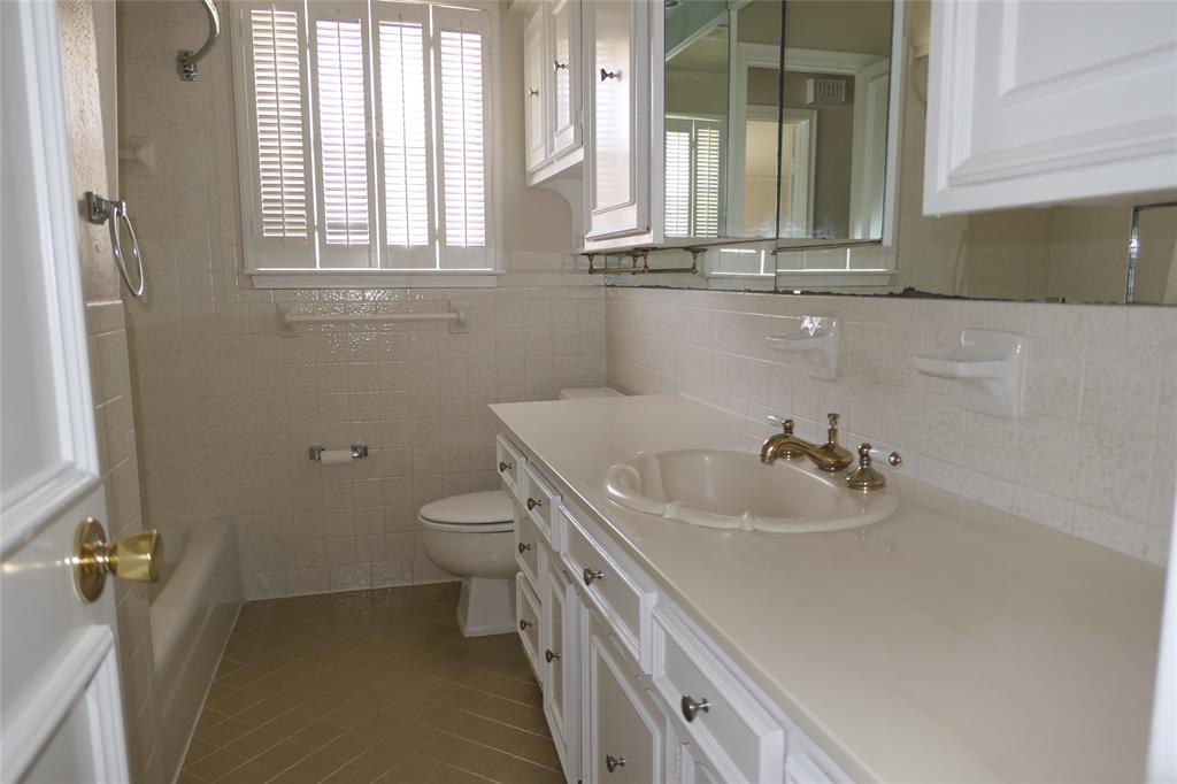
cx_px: 588
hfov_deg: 73.8
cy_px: 392
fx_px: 784
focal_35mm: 24
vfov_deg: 53.1
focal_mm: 8.8
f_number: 1.4
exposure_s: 1/60
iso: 200
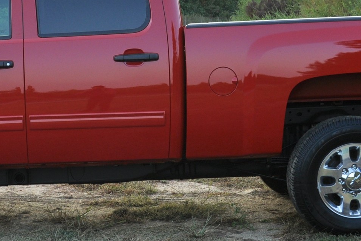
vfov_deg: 14.6
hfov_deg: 21.5
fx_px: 943
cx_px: 92
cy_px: 96
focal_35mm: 94
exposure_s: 1/125
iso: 200
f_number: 5.6
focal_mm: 24
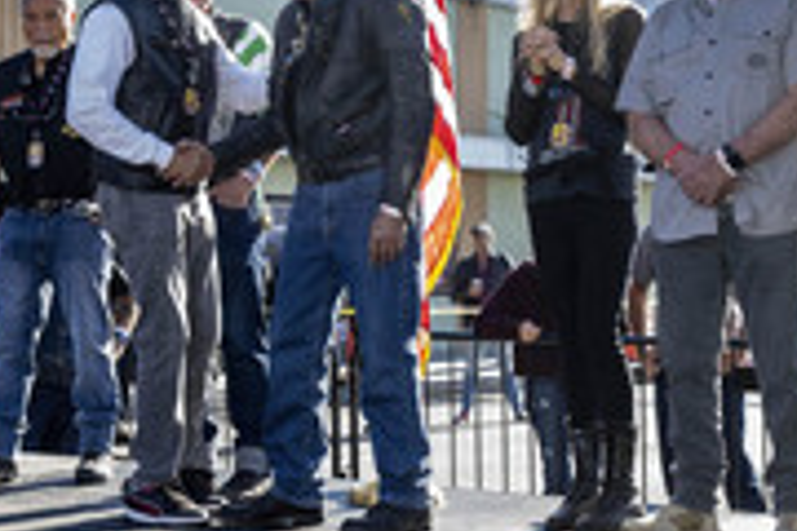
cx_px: 299
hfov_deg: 23.9
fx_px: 1882
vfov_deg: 16.0
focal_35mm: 85
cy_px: 146
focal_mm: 34
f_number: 5.6
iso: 400
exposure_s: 1/200
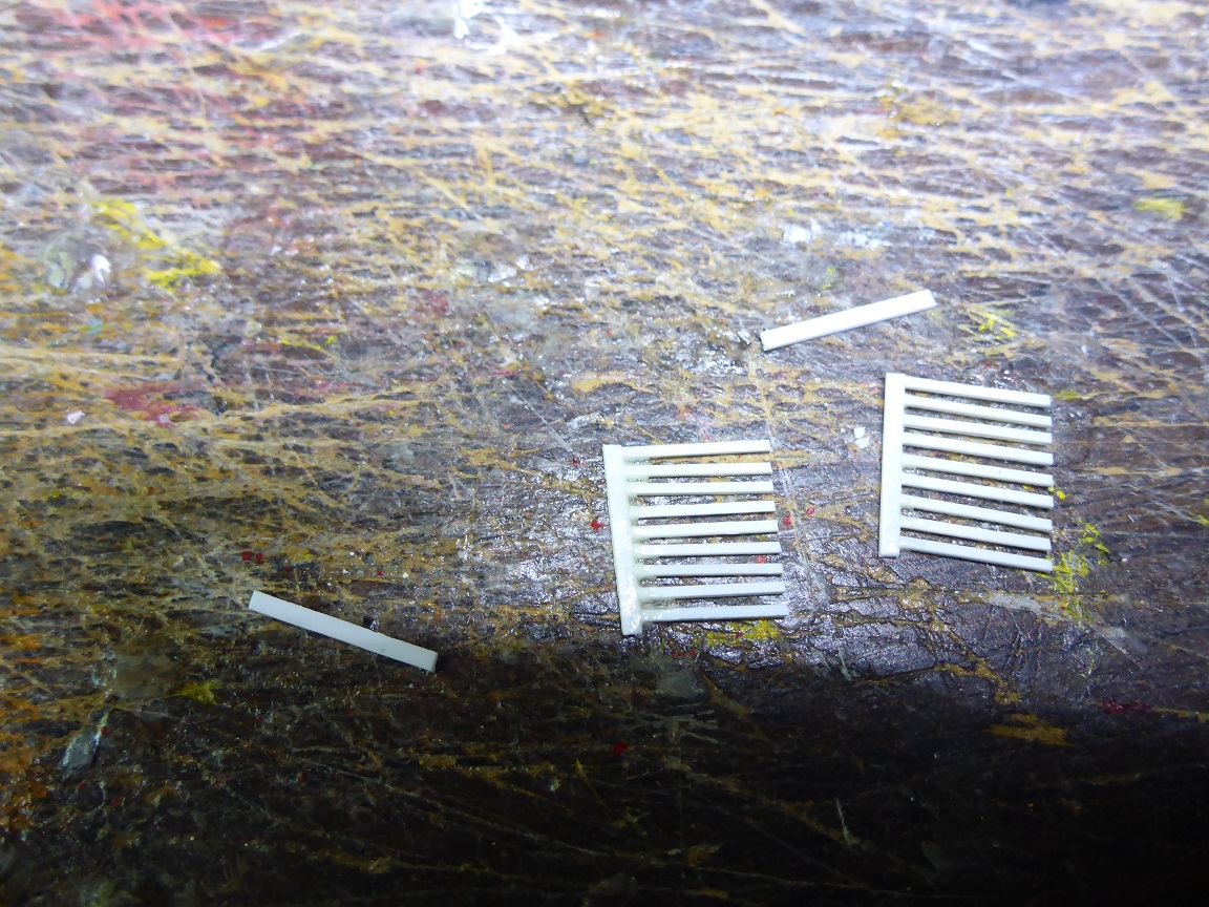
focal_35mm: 28
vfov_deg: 49.7
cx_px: 604
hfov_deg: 63.4
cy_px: 454
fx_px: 978
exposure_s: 1/40
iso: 400
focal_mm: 4.9
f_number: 3.3
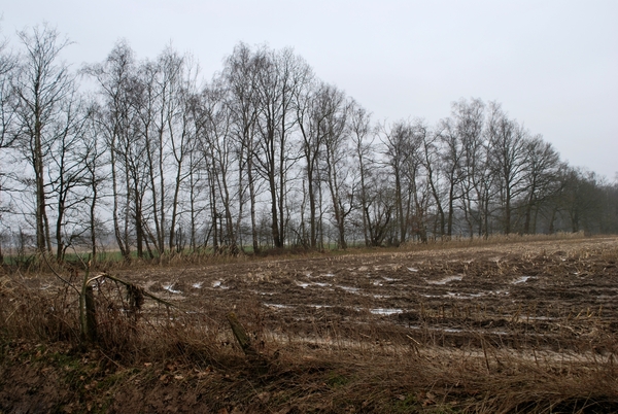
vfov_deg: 34.3
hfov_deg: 49.5
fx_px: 670
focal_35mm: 39
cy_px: 207
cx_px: 309
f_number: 5.6
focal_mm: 26
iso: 140
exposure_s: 1/125
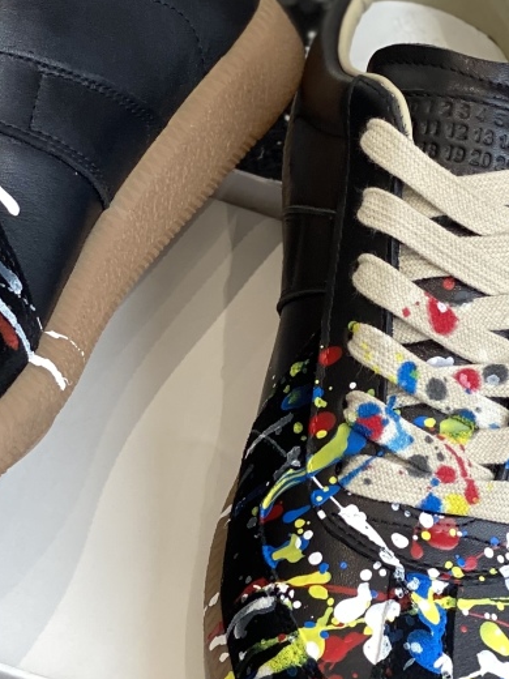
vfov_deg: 13.7
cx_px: 112
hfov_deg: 10.3
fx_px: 2823
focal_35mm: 144
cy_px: 227
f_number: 2
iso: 50
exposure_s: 1/122
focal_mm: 6
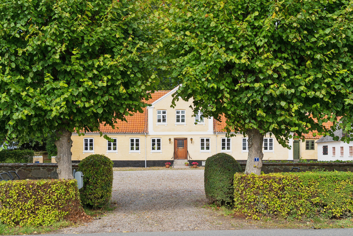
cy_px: 118
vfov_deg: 30.8
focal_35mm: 44
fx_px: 427
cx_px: 176
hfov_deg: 45.0
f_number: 6.3
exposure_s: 1/320
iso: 200
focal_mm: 29
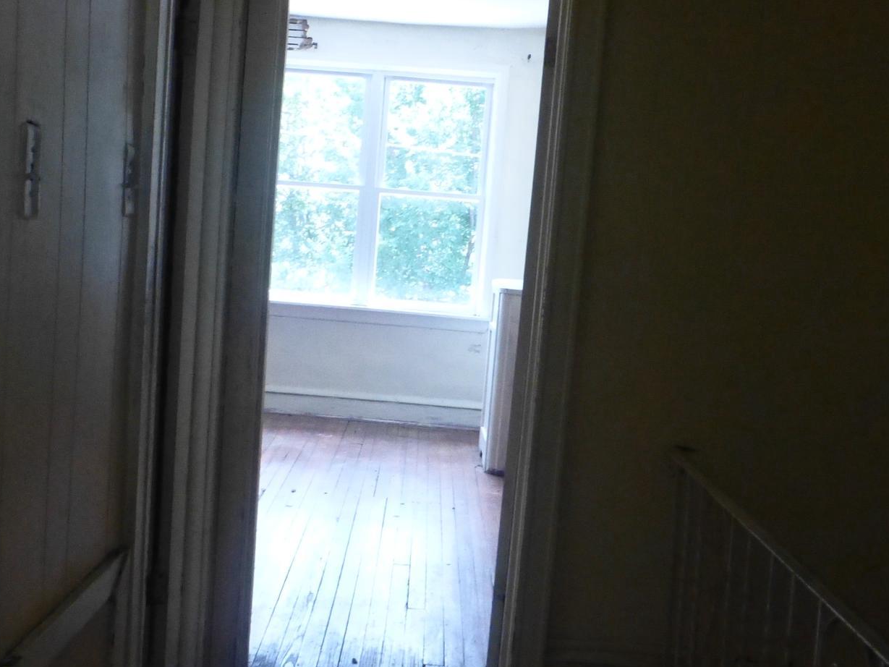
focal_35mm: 40
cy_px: 335
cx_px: 417
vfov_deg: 36.0
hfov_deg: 46.8
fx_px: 1027
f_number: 3.3
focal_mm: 4.3
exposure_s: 1/200
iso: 800
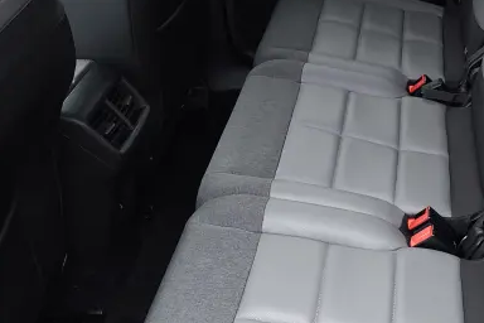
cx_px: 387
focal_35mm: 52
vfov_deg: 26.0
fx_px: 699
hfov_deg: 36.9
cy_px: 185
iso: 320
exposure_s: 1/50
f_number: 1.8
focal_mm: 4.6
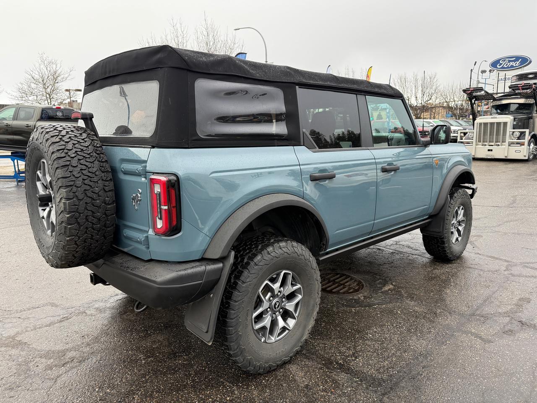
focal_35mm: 24
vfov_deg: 56.8
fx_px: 372
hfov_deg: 71.6
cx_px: 268
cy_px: 202
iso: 125
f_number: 1.78
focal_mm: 6.76
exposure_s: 1/230
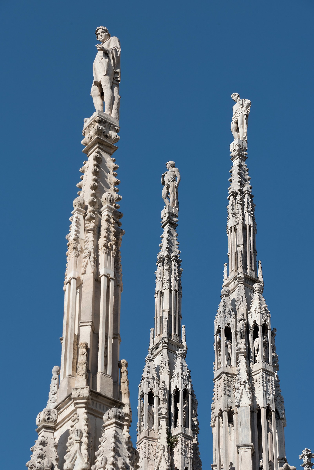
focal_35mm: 120
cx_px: 157
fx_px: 1569
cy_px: 235
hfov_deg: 11.4
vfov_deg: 17.1
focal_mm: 120
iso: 200
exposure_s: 1/320
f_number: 11
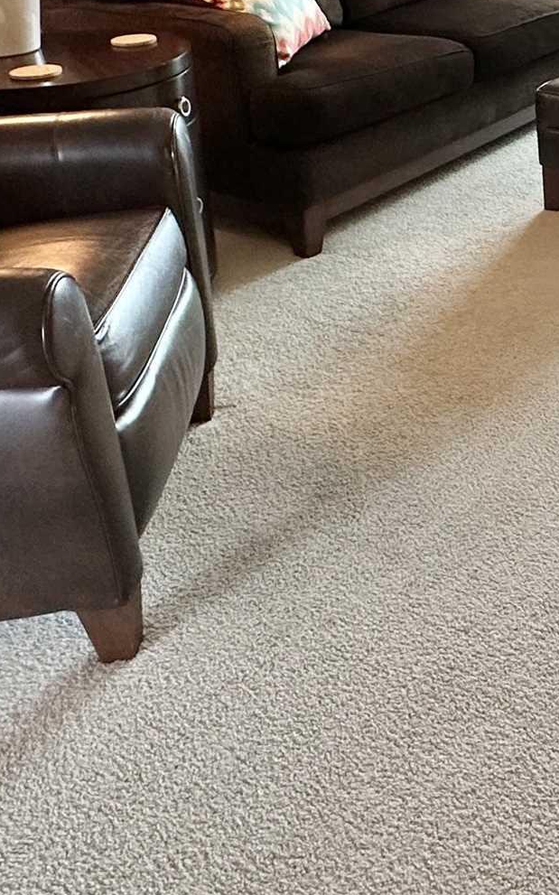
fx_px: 1122
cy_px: 117
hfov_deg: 24.4
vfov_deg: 40.7
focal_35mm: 46
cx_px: 727
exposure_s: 1/60
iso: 160
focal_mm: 2.22
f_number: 2.2
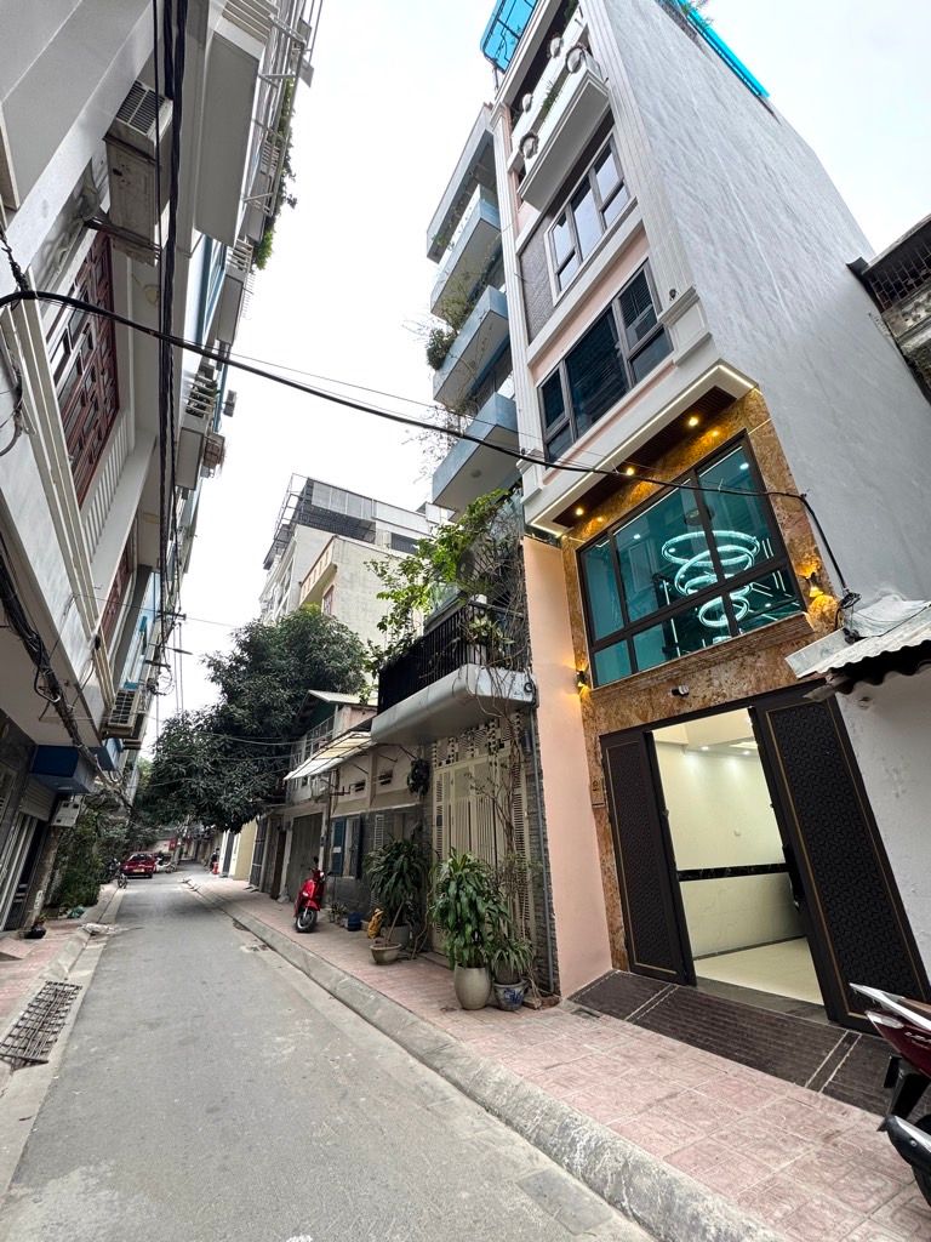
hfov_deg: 85.7
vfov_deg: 102.1
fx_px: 502
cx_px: 466
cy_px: 621
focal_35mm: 14
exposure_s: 1/99
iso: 40
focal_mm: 2.22
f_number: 2.2
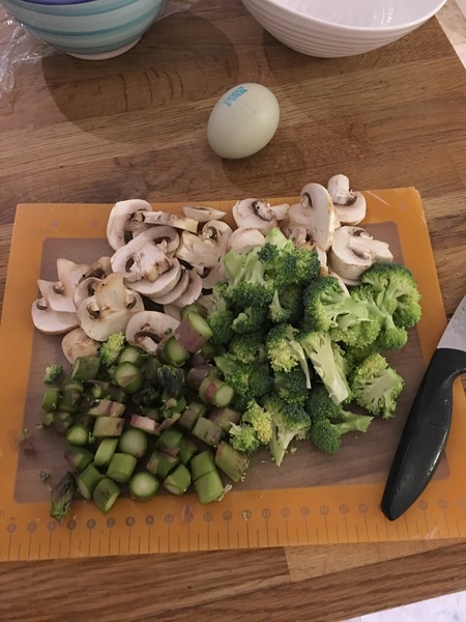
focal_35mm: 29
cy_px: 311
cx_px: 233
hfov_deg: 48.2
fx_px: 521
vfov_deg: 61.7
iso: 125
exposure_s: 1/4
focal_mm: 4.15
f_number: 2.2
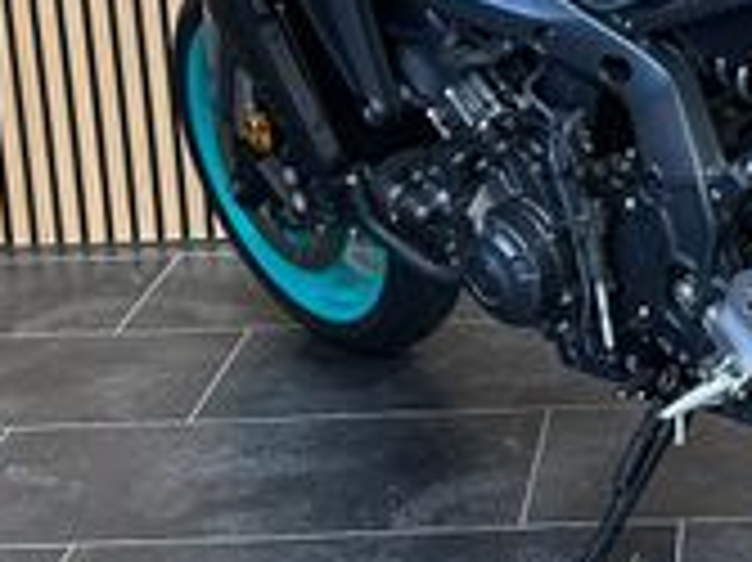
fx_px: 1997
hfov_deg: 20.4
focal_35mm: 92
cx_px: 815
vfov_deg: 15.8
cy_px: 49
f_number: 1.78
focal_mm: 6.86
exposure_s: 1/50
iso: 160
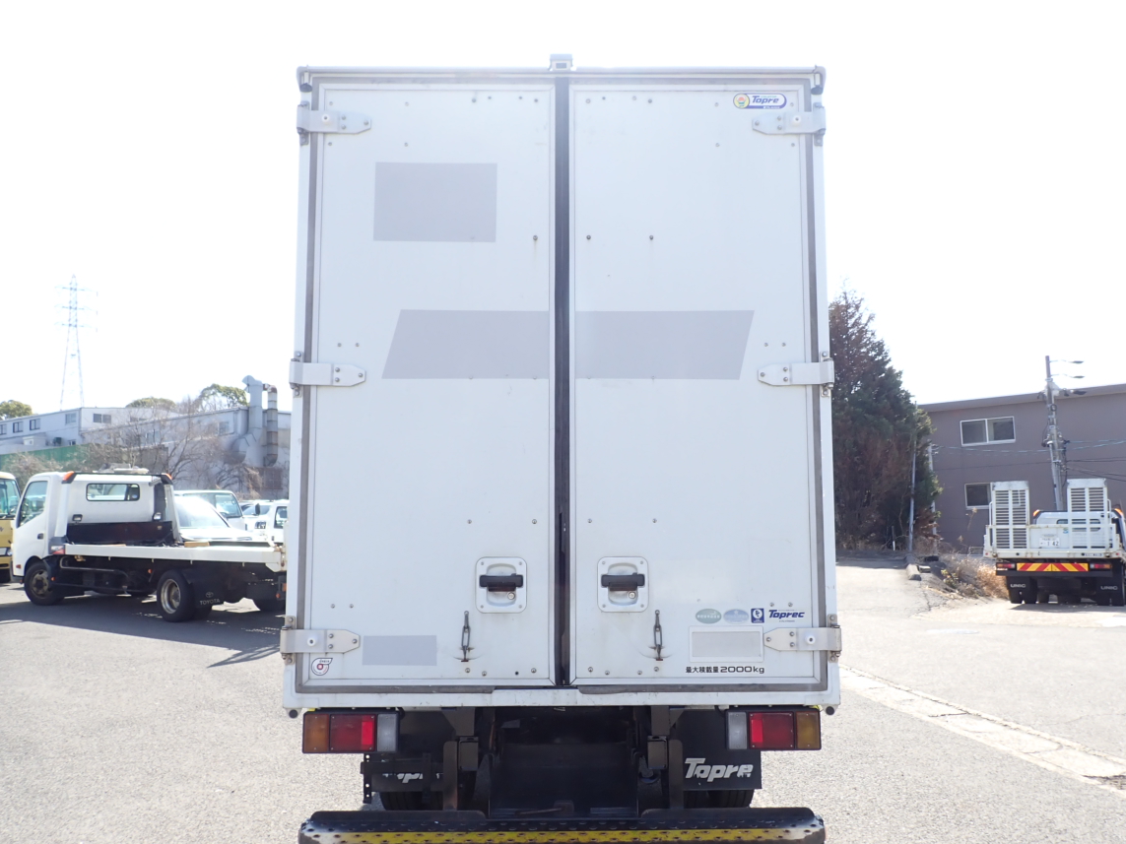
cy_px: 465
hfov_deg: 63.4
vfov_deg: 49.7
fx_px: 911
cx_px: 589
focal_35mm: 28
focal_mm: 4.5
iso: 100
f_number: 2.8
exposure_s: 1/500
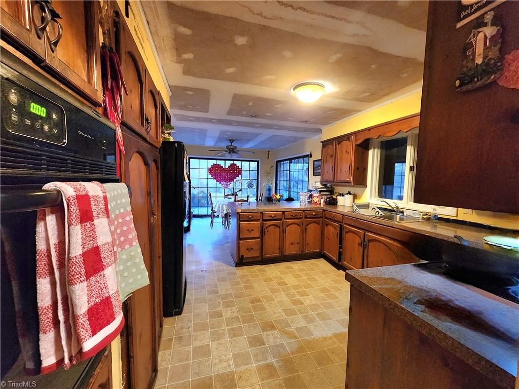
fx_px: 195
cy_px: 194
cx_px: 260
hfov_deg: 106.2
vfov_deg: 89.9
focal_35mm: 13
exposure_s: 1/24
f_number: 2.2
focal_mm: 2.2
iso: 1000
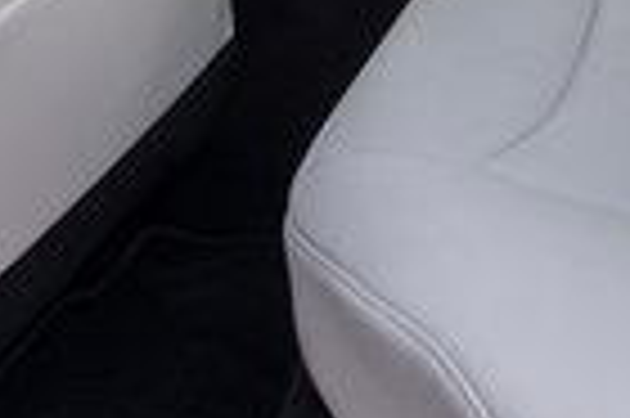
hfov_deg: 29.3
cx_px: 734
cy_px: -207
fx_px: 1049
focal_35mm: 60
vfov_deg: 19.6
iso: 100
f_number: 5
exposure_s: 1/50
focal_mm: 14
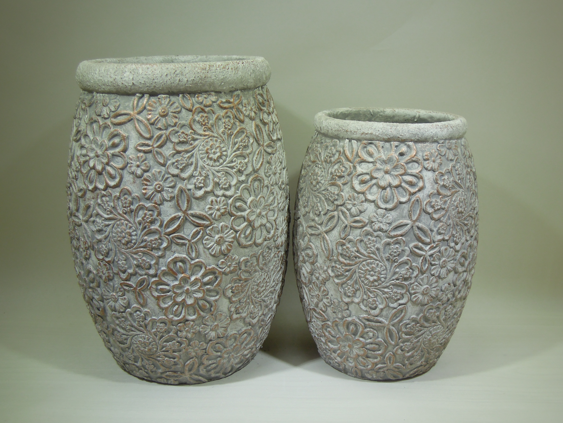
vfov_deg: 32.2
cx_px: 282
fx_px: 732
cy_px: 212
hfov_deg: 42.1
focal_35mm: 45
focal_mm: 8.1
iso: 160
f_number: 3.5
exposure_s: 1/250
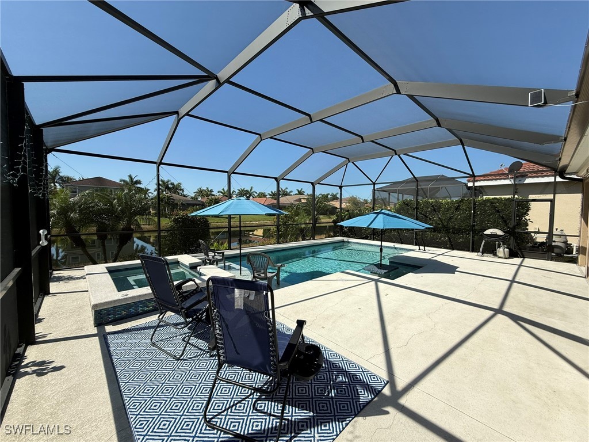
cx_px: 294
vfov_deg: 85.7
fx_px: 238
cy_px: 221
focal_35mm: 14
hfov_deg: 102.1
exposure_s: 1/1572
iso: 50
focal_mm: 2.22
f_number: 2.2
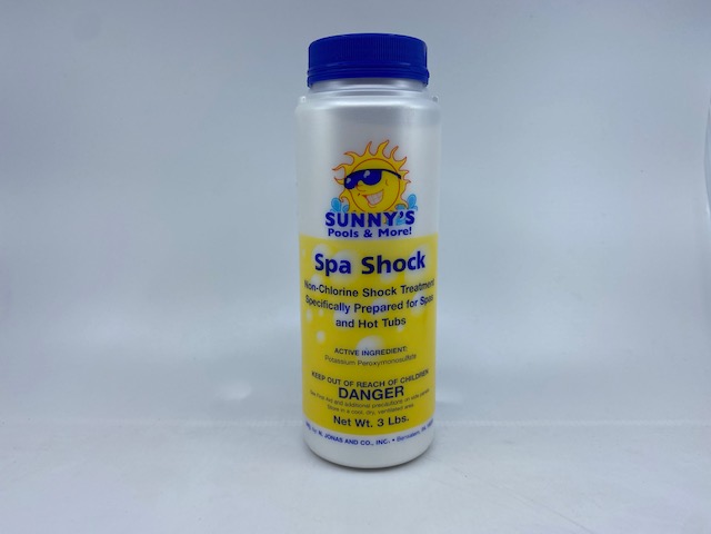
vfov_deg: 53.1
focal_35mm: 26
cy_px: 267
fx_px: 534
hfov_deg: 67.3
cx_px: 356
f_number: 1.8
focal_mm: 4.25
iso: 32
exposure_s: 1/942
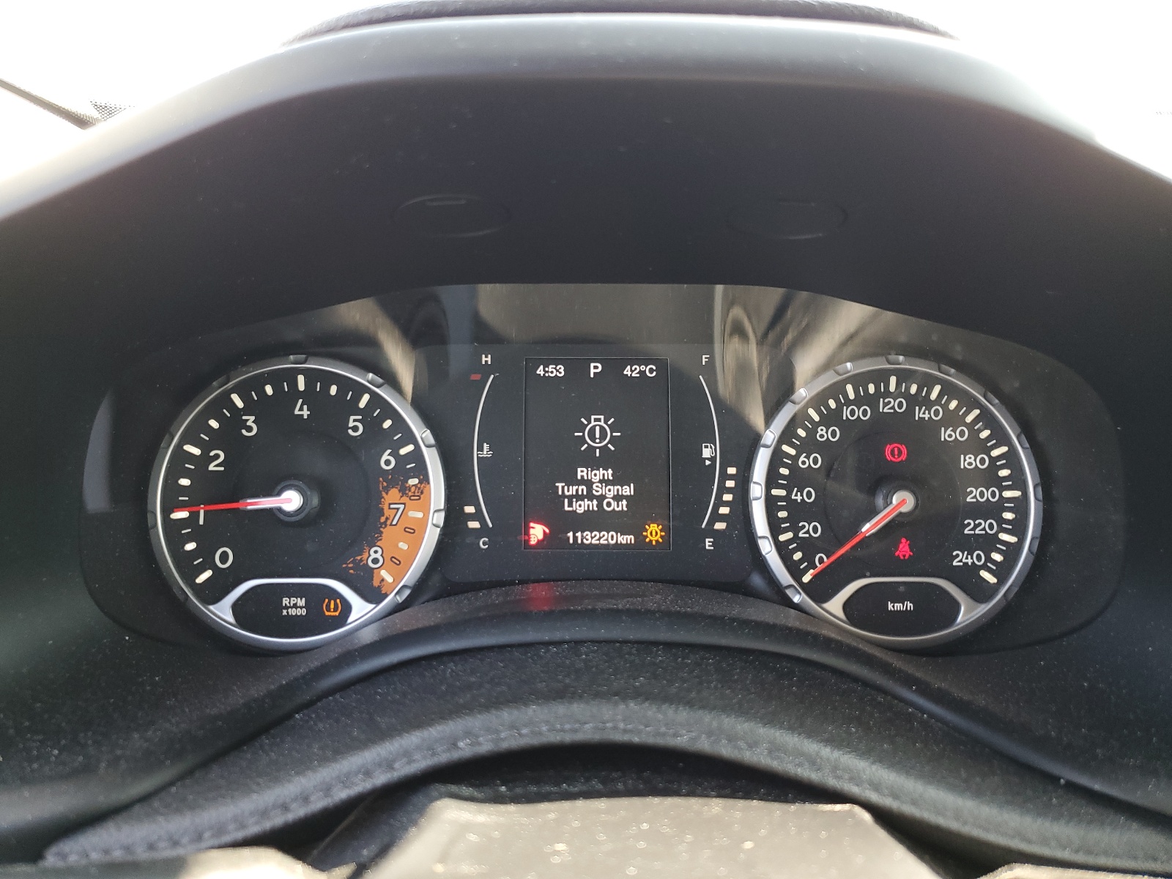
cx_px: 586
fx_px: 880
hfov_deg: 67.3
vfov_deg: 53.1
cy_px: 440
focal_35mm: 26
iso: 84
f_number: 1.5
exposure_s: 1/120
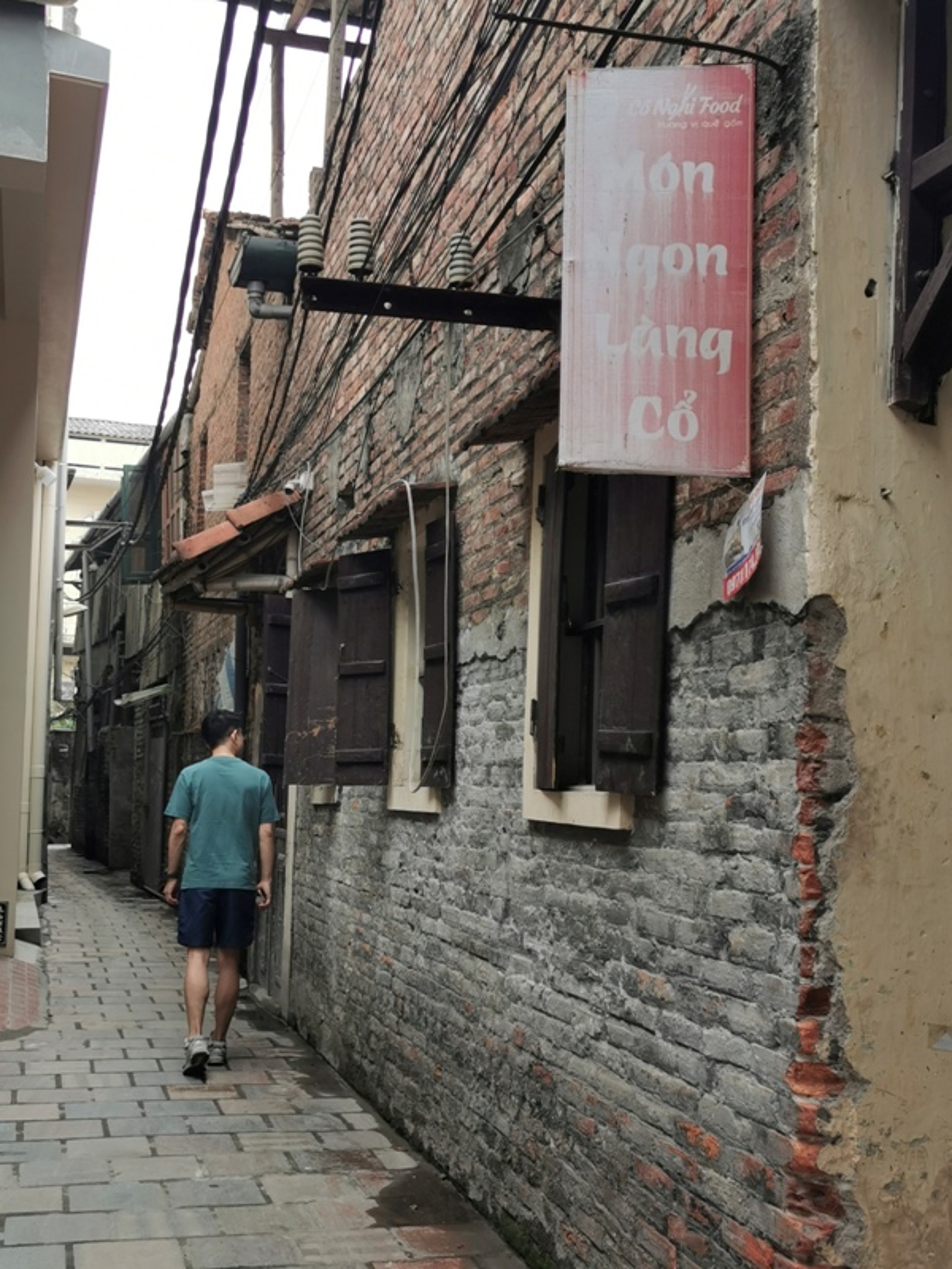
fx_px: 1320
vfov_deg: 51.4
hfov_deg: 39.7
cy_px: 634
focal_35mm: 36
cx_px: 476
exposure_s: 1/382
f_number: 1.6
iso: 50
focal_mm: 5.56
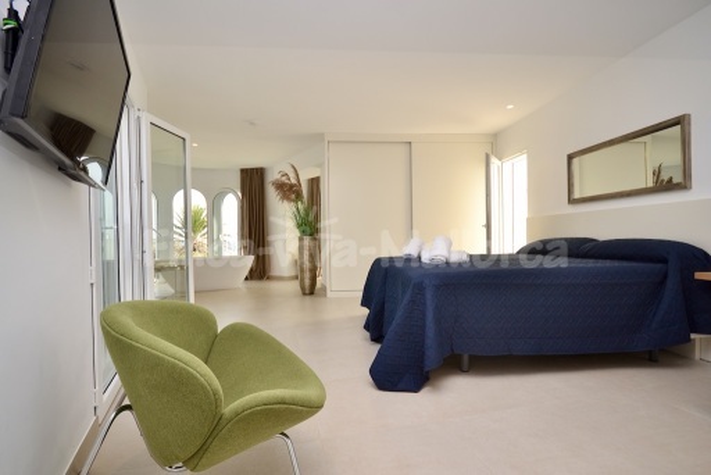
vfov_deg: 77.4
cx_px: 356
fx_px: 296
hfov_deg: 100.4
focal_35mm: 15
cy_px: 238
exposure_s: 1/100
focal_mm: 10
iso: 100
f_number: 5
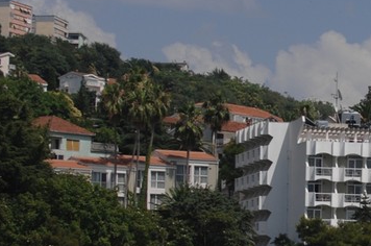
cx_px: 395
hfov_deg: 8.7
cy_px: 144
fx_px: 2428
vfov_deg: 5.8
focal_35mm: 236
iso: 160
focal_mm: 70
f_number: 5
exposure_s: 1/1600
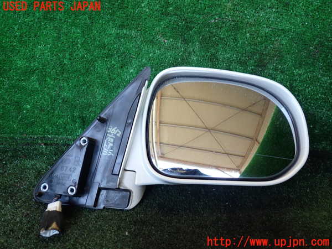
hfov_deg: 60.0
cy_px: 124
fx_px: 288
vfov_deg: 46.8
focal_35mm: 30
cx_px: 166
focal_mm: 5.4
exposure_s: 1/60
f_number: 2.3
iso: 100
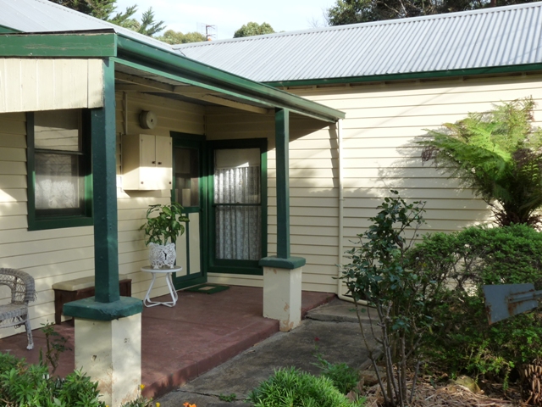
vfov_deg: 33.6
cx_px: 271
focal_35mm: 43
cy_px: 204
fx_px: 673
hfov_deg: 43.9
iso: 160
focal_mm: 7.6
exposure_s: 1/250
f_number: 5
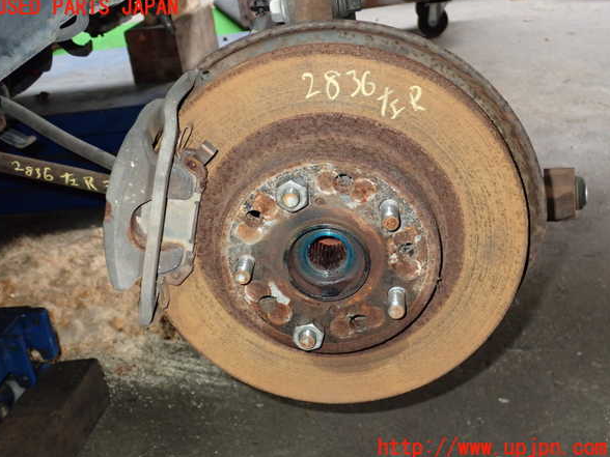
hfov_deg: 37.5
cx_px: 301
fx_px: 899
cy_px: 228
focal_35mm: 51
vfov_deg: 28.6
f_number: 3.2
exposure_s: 1/50
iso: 400
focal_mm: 9.01
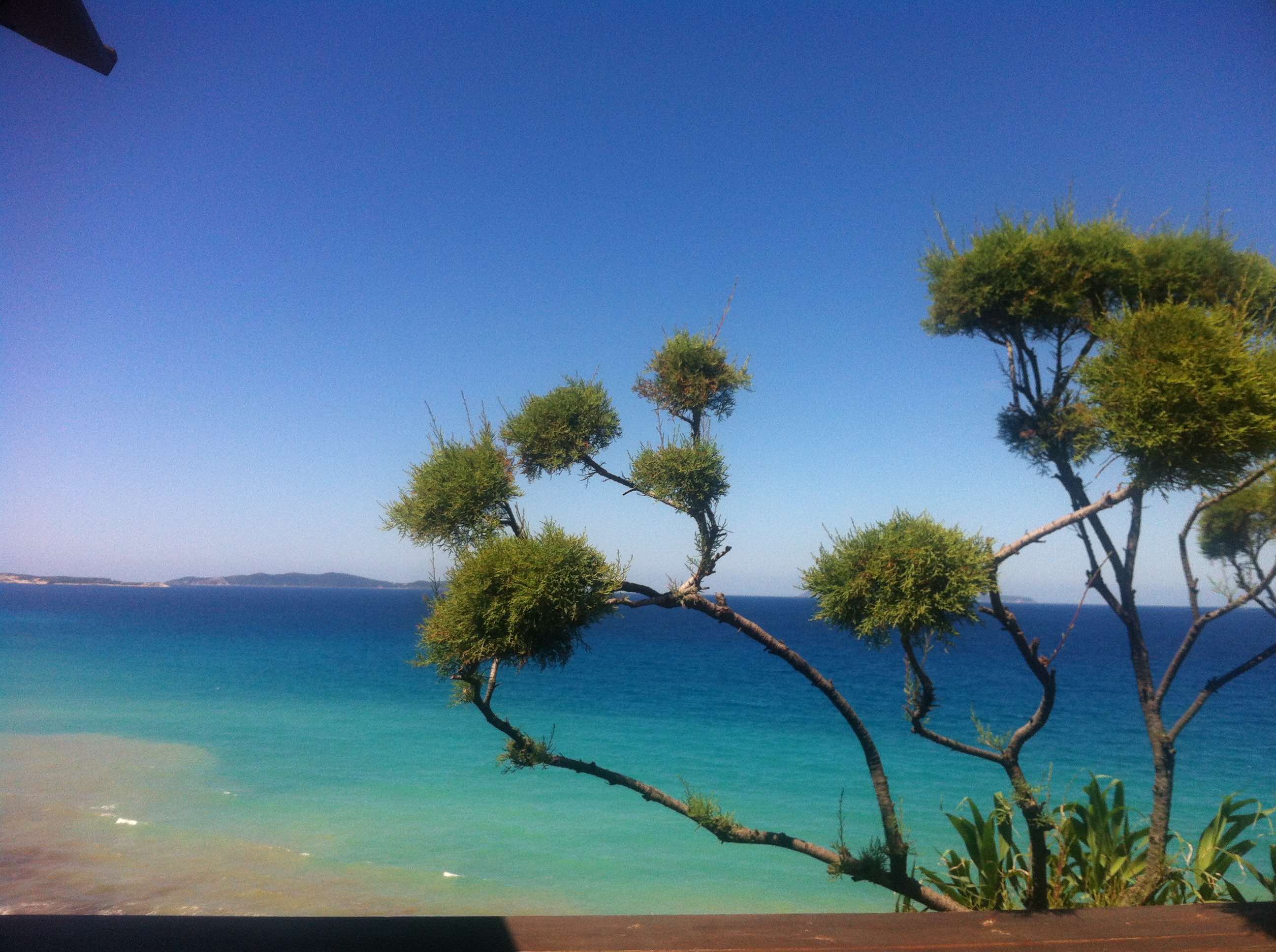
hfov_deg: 52.7
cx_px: 638
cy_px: 476
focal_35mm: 35
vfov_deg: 40.6
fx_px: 1288
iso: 80
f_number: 2.8
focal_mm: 3.85
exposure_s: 1/1774
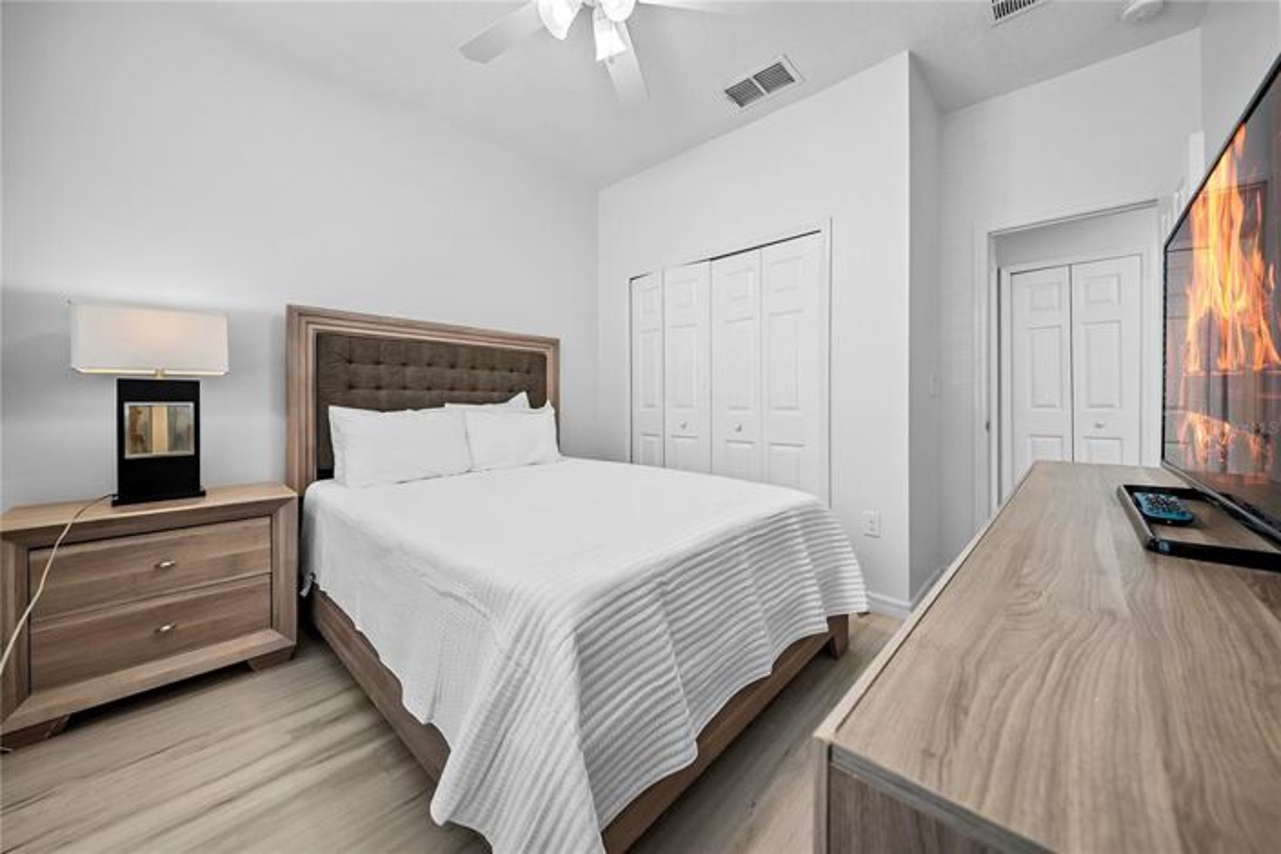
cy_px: 427
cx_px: 640
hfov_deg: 112.6
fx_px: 427
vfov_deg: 90.0
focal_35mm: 12
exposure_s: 1/5
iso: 320
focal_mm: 12
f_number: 6.3
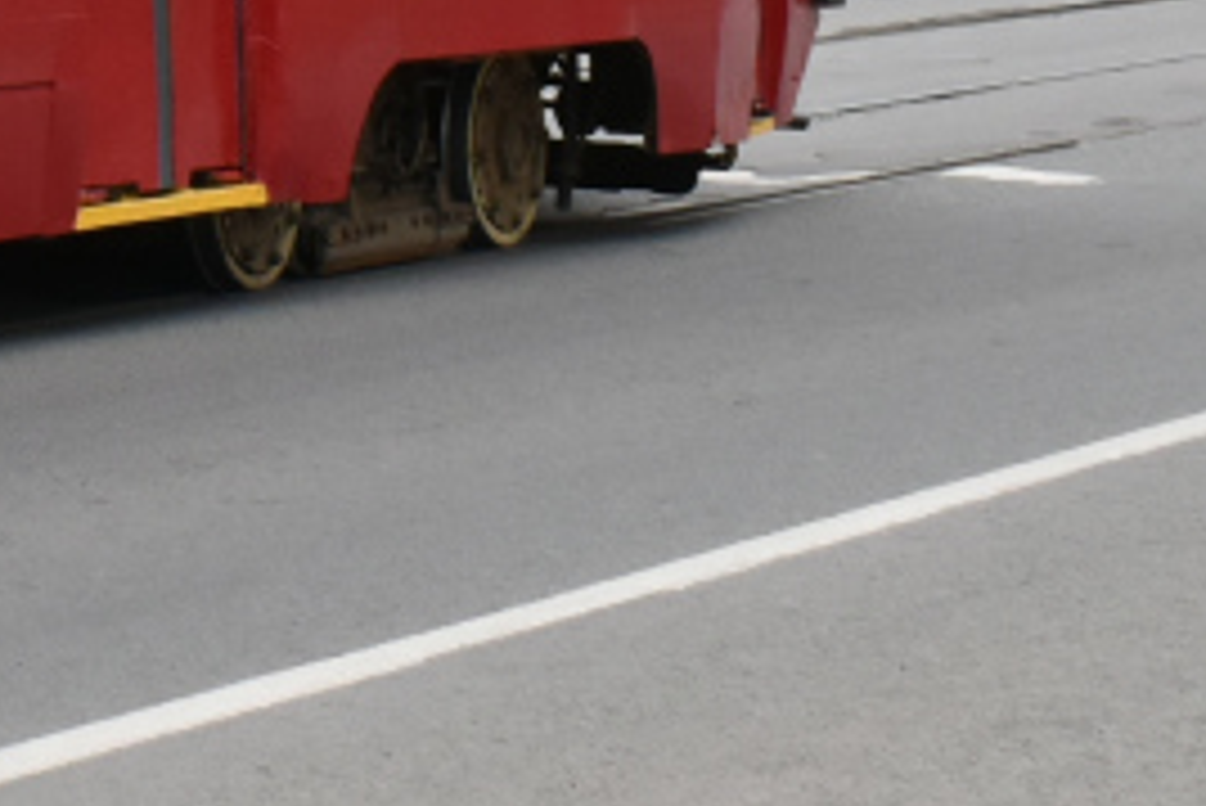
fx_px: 6837
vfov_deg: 6.5
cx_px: -958
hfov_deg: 9.6
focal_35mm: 204
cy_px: -790
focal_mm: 28
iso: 500
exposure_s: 1/400
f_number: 8
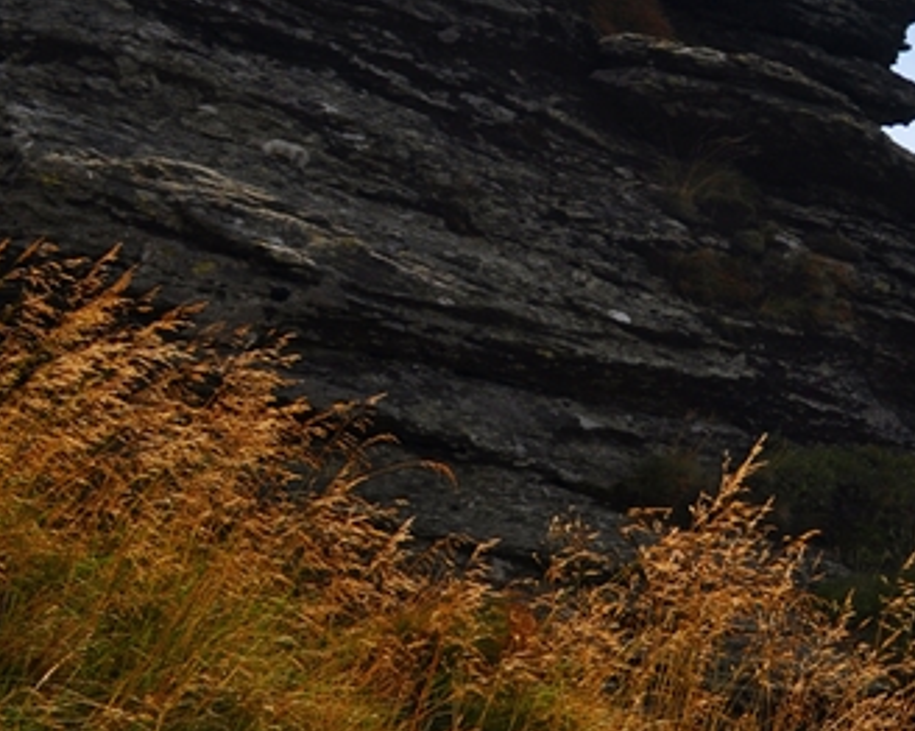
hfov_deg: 20.8
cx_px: 1347
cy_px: 446
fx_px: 2138
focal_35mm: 79
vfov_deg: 19.4
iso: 200
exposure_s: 1/200
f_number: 7.1
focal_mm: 18
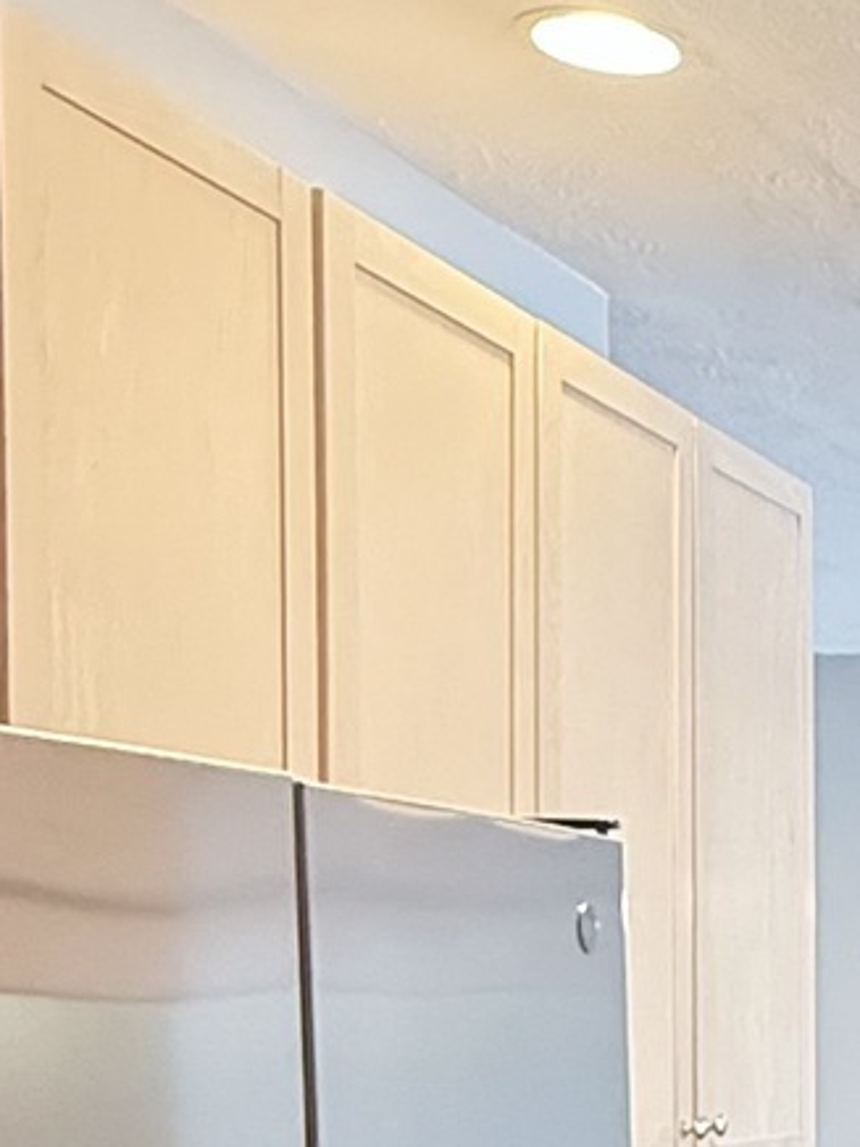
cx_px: 1660
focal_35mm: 74
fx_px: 2451
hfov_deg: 16.0
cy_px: 1126
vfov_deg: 25.2
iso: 640
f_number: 2.2
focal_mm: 2.22
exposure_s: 1/60
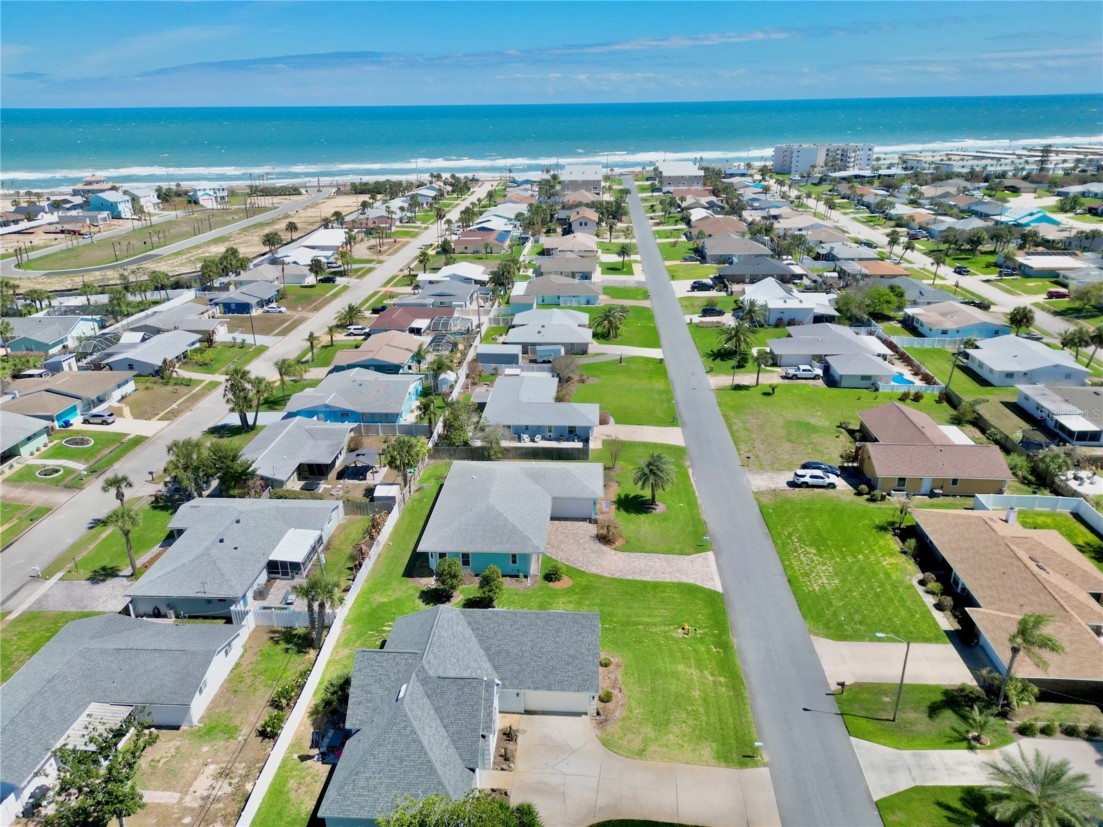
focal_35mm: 24
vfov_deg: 56.8
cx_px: 552
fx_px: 765
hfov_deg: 71.6
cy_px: 414
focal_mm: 6.72
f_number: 1.7
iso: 110
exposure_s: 1/4000
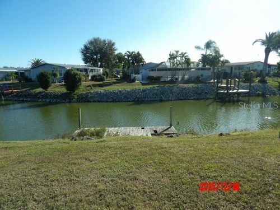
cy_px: 105
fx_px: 194
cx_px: 140
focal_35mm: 24
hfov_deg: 71.6
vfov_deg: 56.8
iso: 100
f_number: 3.2
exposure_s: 1/894
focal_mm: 4.3
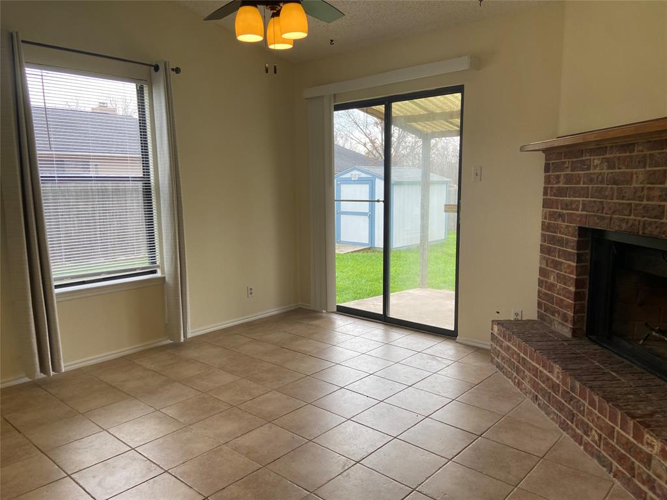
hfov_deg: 67.3
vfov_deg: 53.1
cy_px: 250
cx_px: 334
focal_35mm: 26
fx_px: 501
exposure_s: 1/200
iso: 32
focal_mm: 4.25
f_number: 1.8
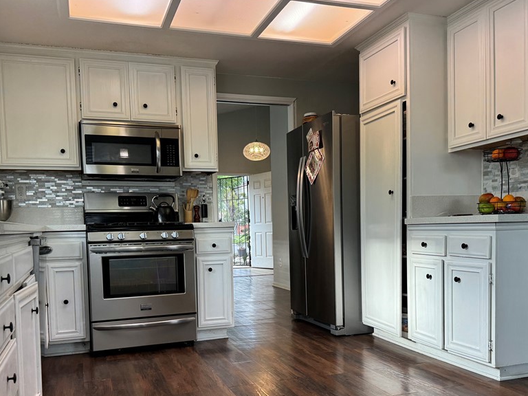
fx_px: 488
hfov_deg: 56.8
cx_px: 250
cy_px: 256
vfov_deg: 43.7
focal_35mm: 32
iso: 160
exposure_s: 1/120
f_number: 1.78
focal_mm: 6.76
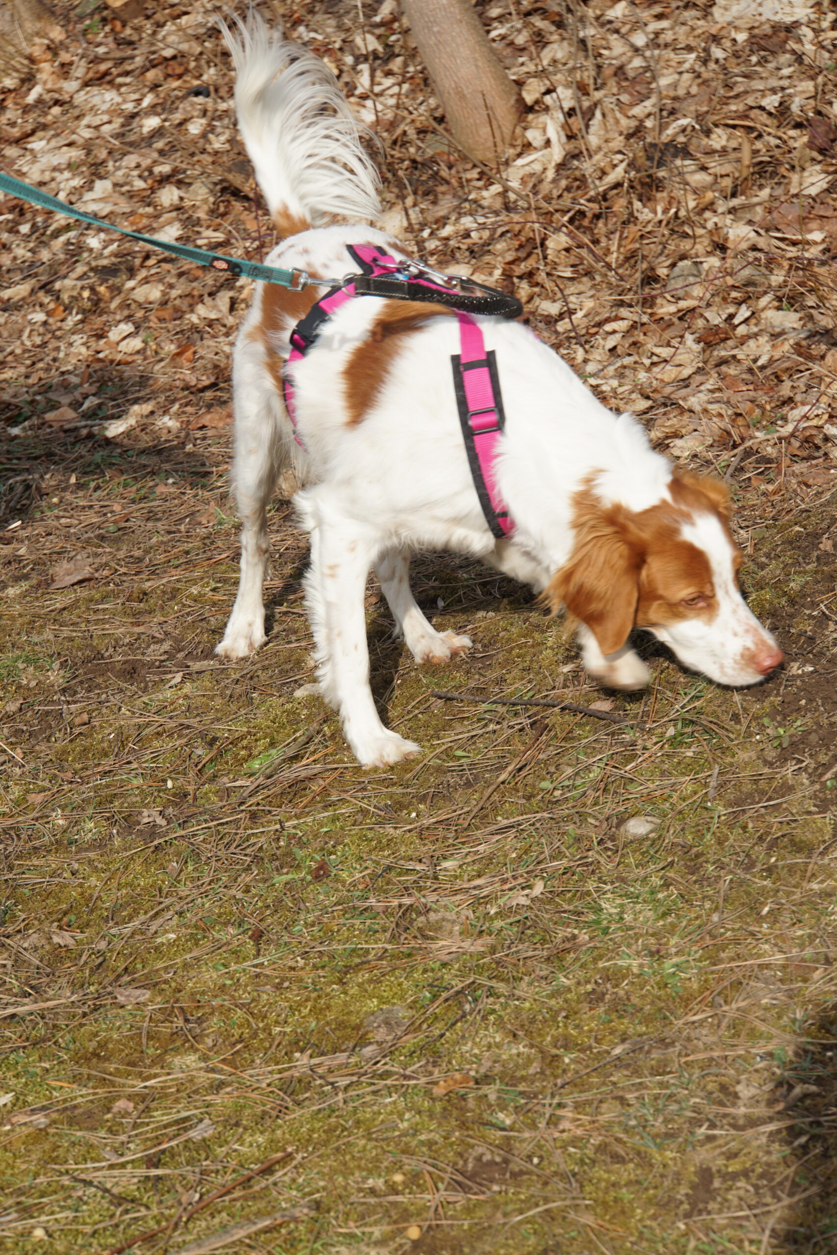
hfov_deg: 15.3
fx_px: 3117
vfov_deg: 22.8
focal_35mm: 89
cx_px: 418
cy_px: 628
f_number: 7.1
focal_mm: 59.6
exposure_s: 1/250
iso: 100
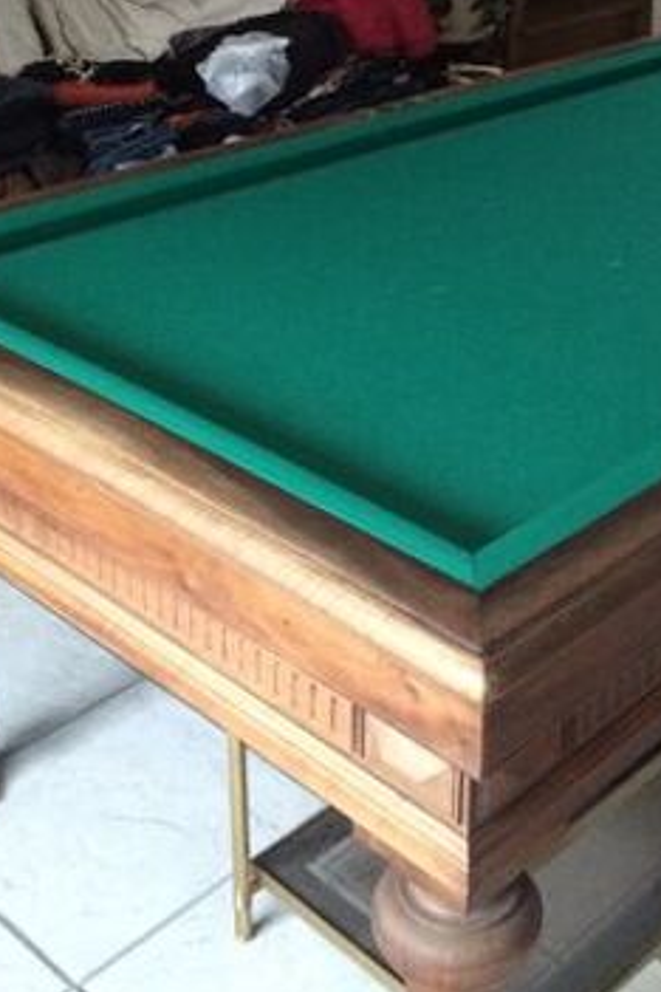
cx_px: 460
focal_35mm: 55
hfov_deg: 24.5
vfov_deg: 34.7
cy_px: 150
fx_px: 1515
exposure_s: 1/17
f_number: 2.2
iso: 400
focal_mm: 4.15
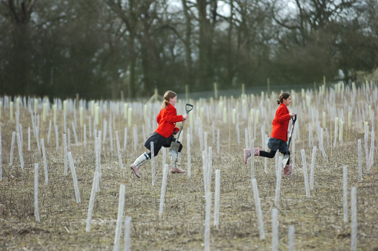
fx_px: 3143
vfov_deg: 4.6
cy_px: 126
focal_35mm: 300
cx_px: 189
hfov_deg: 6.9
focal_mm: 200
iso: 400
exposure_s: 1/2000
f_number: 2.8
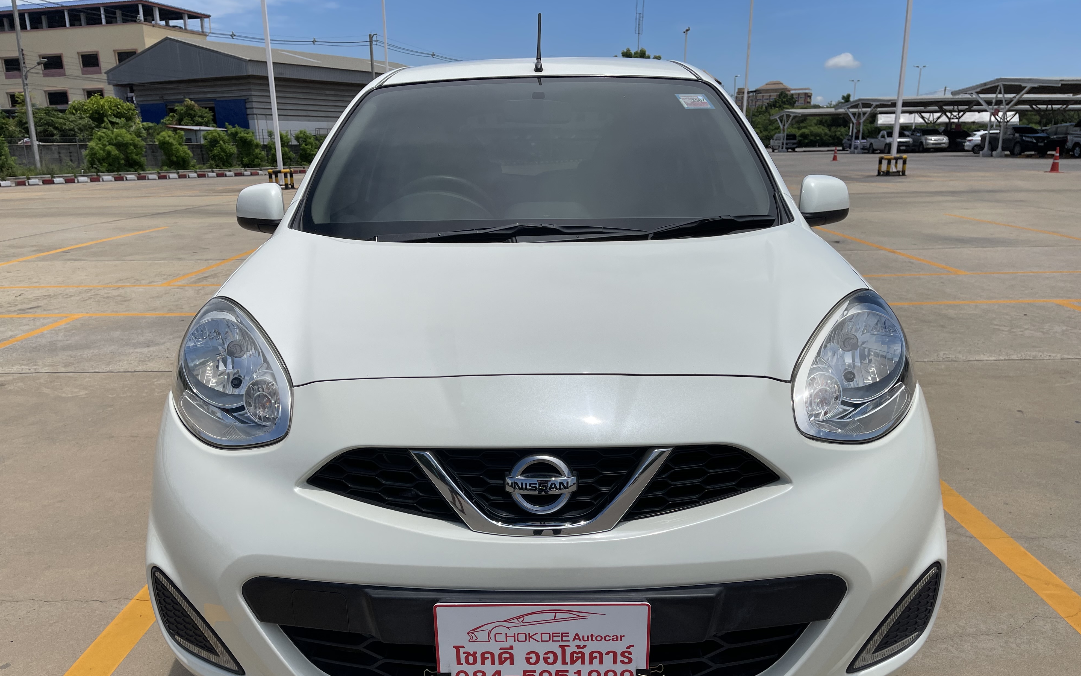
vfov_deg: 45.8
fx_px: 795
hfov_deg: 68.4
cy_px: 404
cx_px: 531
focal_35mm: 27
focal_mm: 5.1
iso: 32
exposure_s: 1/7937
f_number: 1.6
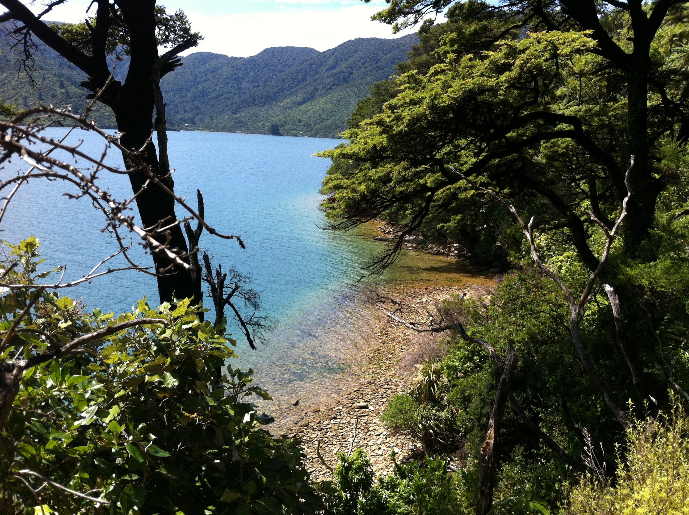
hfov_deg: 52.7
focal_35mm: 35
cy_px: 258
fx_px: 696
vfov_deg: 40.6
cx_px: 344
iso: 80
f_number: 2.8
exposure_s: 1/736
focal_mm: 3.85
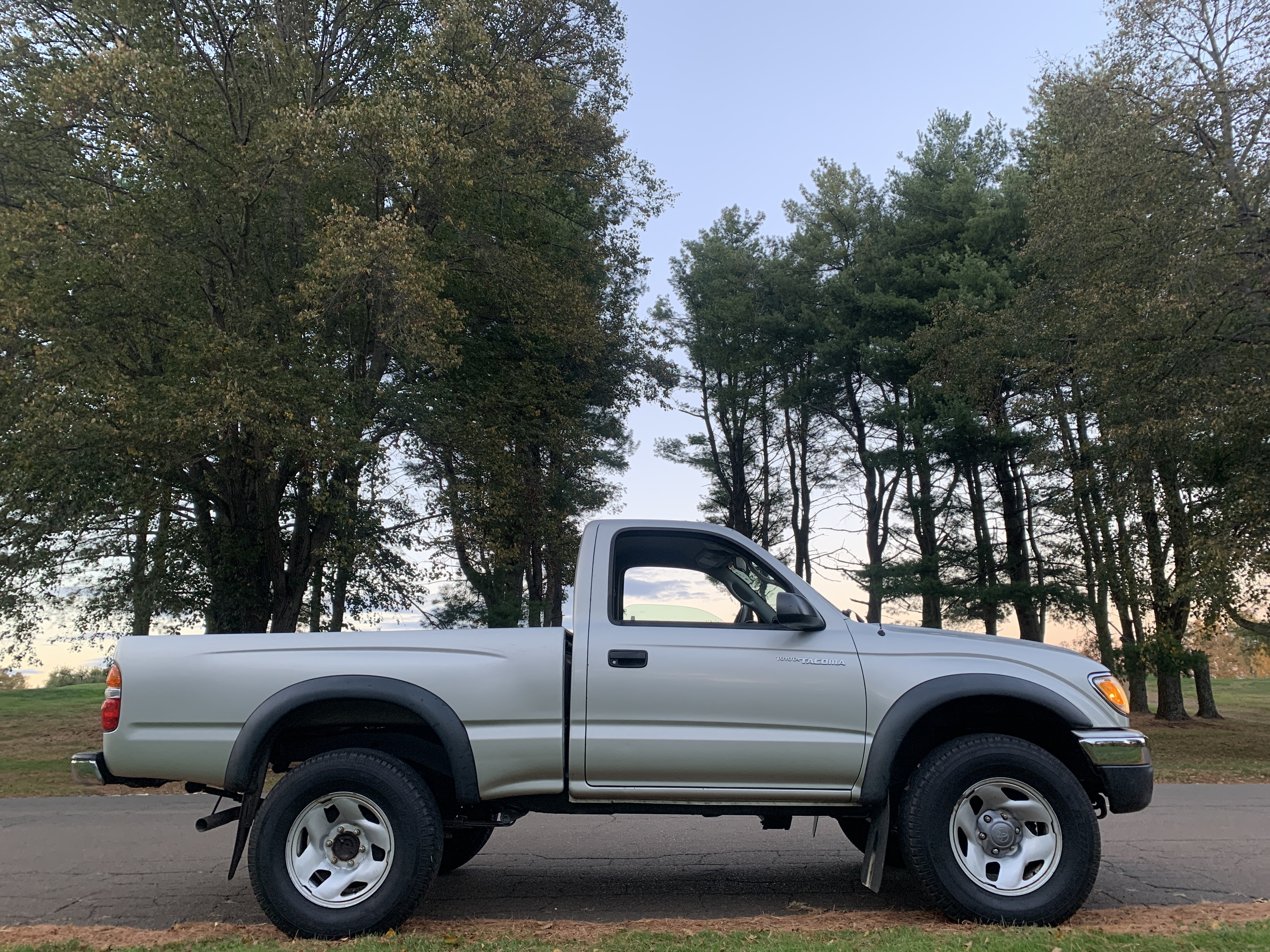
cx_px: 635
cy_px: 476
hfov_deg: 67.3
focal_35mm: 26
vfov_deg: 53.1
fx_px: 954
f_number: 1.8
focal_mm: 4.25
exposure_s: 1/83
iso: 100
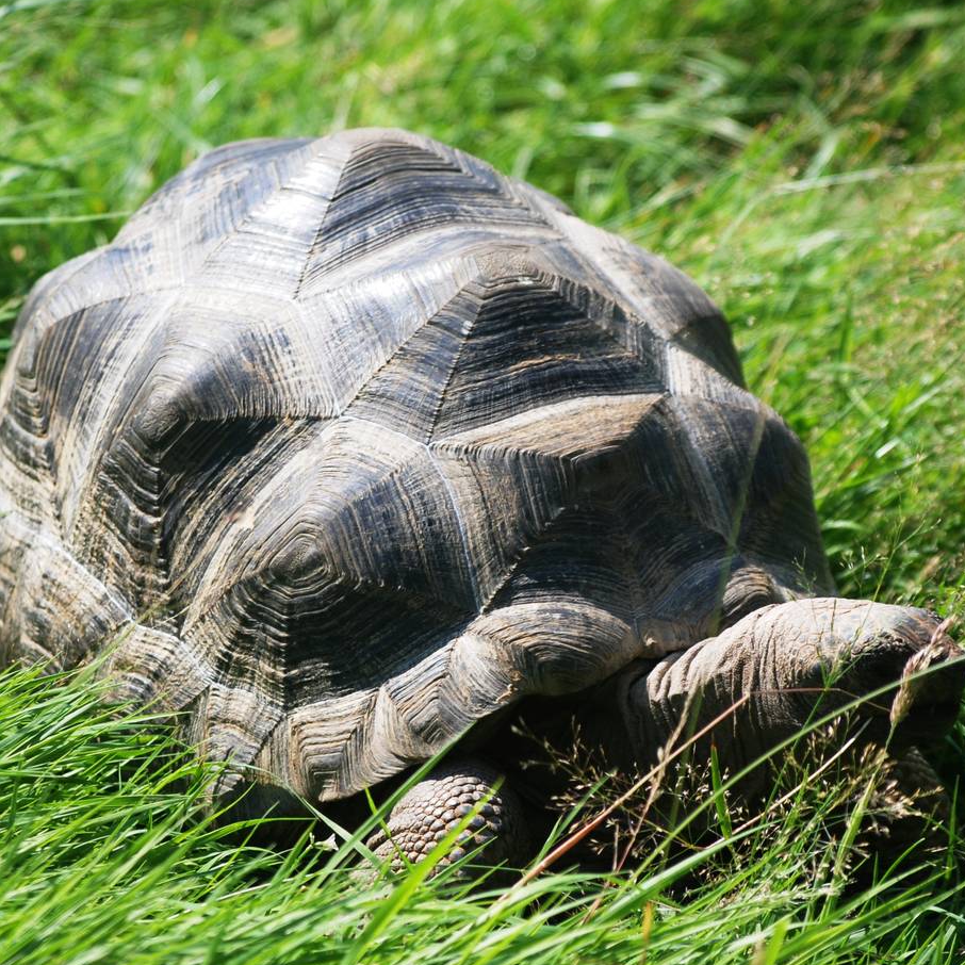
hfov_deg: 4.6
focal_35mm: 383
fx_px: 12080
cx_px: 442
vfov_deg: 4.6
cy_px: 490
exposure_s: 1/800
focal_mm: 170
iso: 200
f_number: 4.8
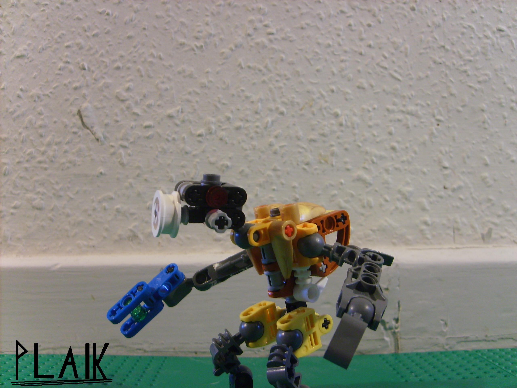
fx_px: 523
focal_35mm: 35
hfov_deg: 52.6
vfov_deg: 40.7
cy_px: 194
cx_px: 258
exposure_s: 1/1.43
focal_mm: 5.8
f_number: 2.8
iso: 140
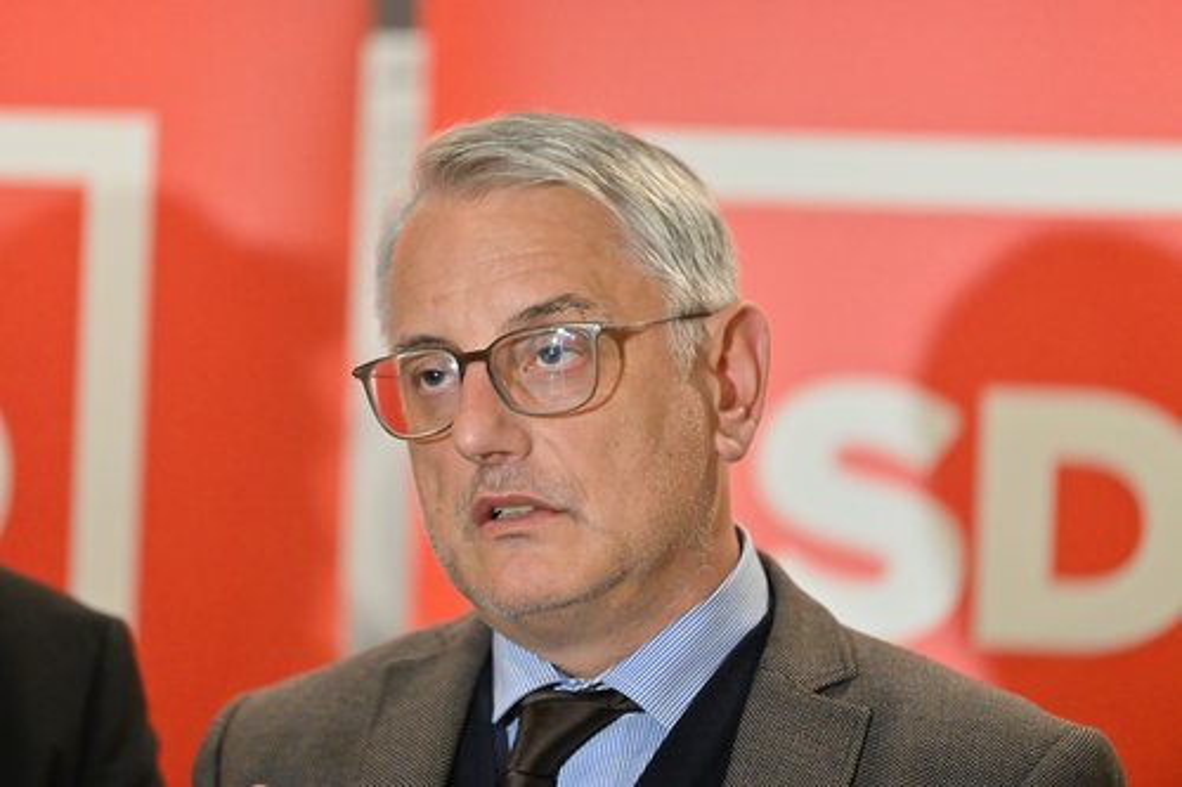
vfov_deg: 6.9
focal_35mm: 200
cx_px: 591
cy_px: 394
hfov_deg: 10.3
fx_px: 6564
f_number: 2.8
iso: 3200
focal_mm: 200
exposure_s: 1/320
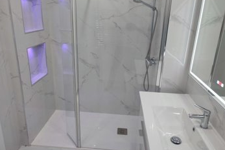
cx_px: 112
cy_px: 68
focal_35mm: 27
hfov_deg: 67.4
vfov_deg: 47.8
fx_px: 169
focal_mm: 6.04
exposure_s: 1/33
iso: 200
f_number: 1.9
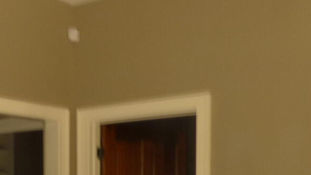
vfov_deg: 14.7
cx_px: 71
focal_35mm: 76
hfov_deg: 27.4
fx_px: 627
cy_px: 266
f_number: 6.3
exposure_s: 1/5
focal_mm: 3.58
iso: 100
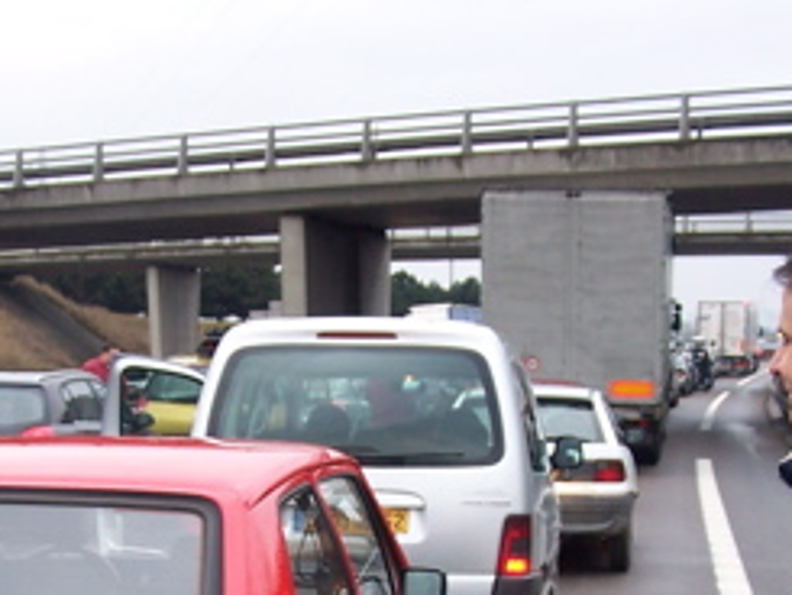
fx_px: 2060
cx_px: 349
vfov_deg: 16.1
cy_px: 613
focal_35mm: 90
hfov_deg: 21.8
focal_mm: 6.3
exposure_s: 1/60
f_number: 2.8
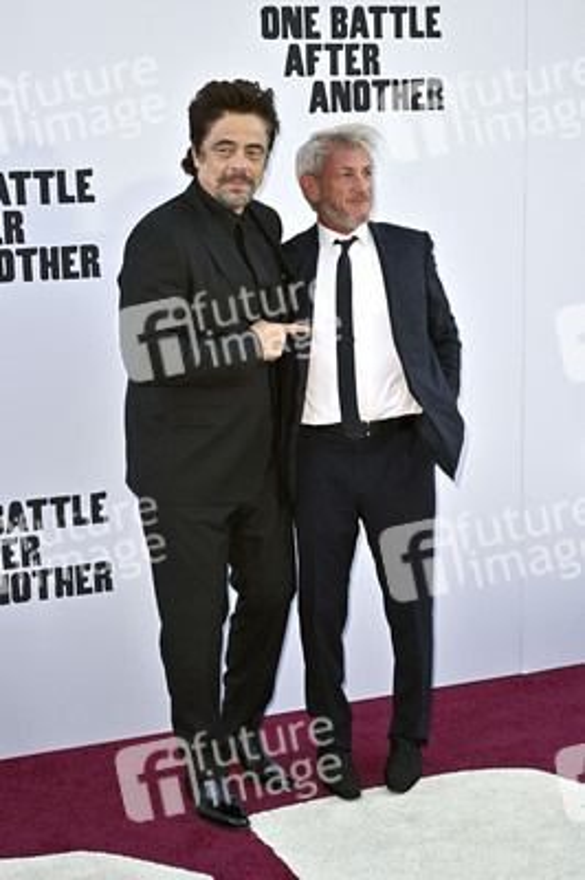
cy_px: 440
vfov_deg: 36.3
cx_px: 292
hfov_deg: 24.6
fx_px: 1343
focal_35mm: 55
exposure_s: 1/320
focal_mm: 55
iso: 800
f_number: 5
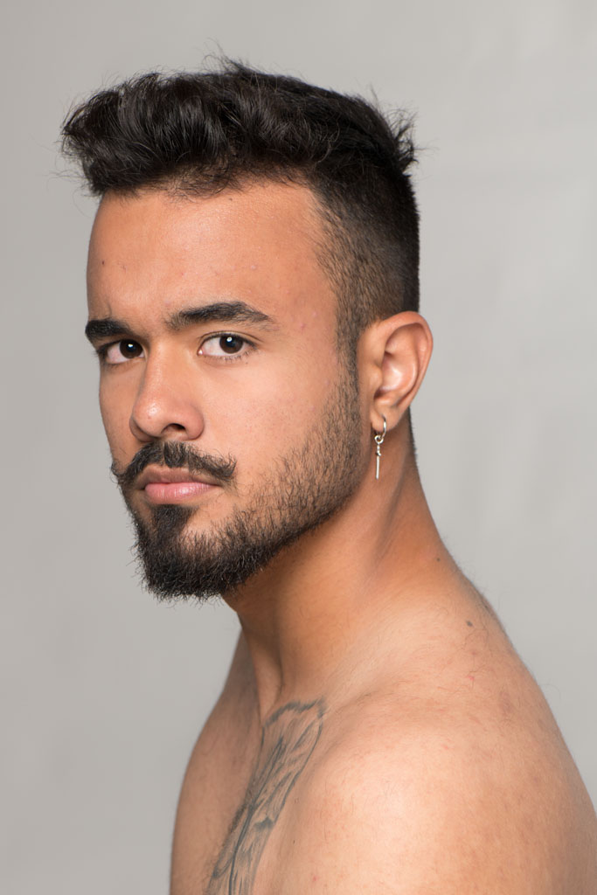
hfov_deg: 13.0
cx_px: 298
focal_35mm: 105
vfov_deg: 19.5
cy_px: 448
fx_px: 2611
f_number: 7.1
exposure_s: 1/160
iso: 100
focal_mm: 105
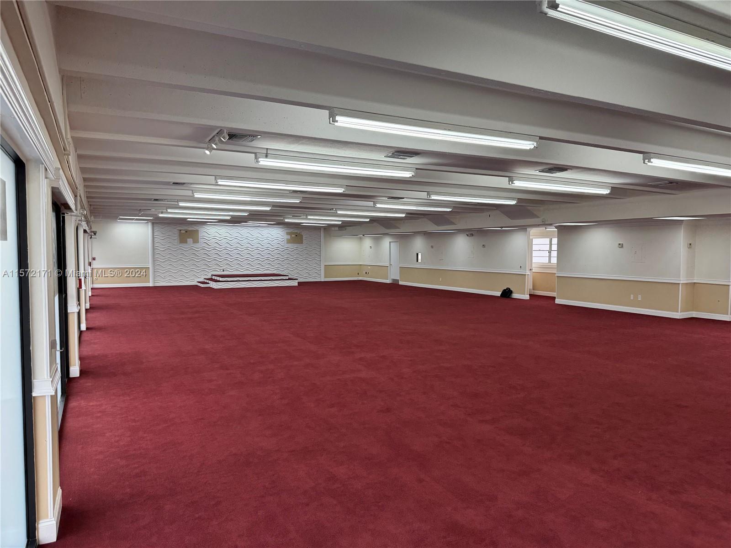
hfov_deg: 71.6
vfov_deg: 56.8
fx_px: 507
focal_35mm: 24
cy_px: 274
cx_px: 366
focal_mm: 6.86
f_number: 1.78
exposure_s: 1/181
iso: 80
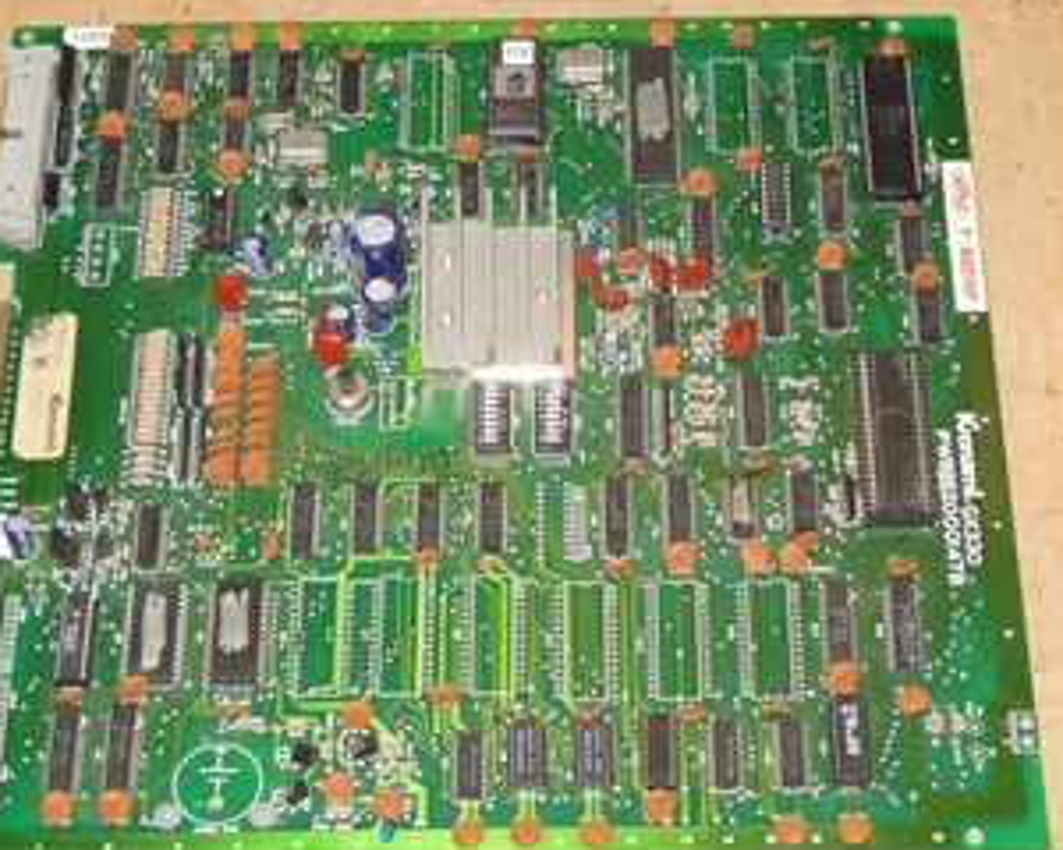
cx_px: 648
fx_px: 2297
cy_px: 305
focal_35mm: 73
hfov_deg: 26.0
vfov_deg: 20.9
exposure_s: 1/60
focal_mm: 8.9
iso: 200
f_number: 4
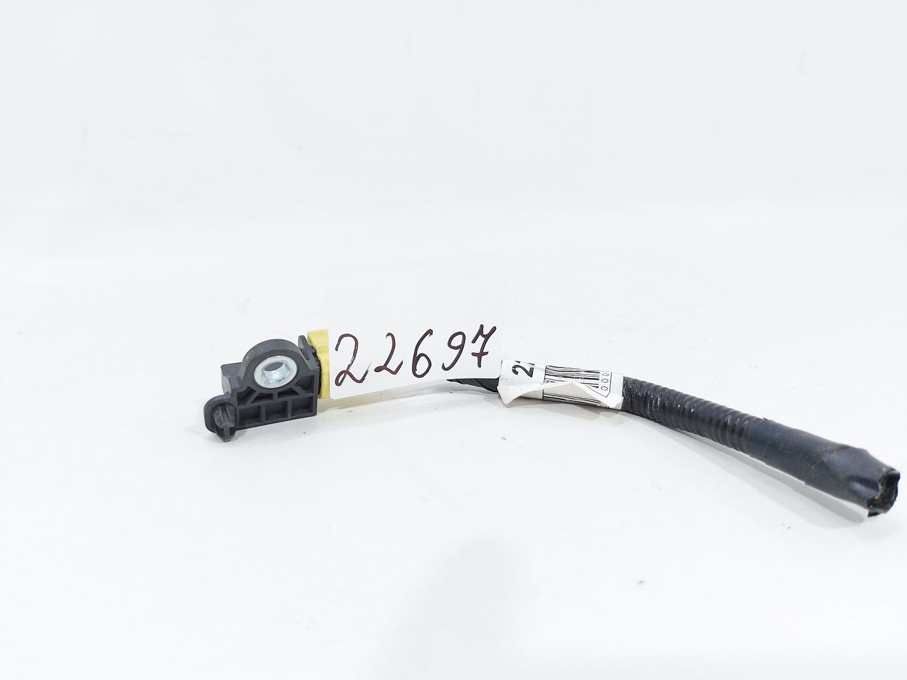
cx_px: 454
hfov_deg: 71.6
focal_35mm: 24
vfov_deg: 56.8
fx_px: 629
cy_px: 340
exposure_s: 1/50
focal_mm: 5.23
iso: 64
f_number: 1.8
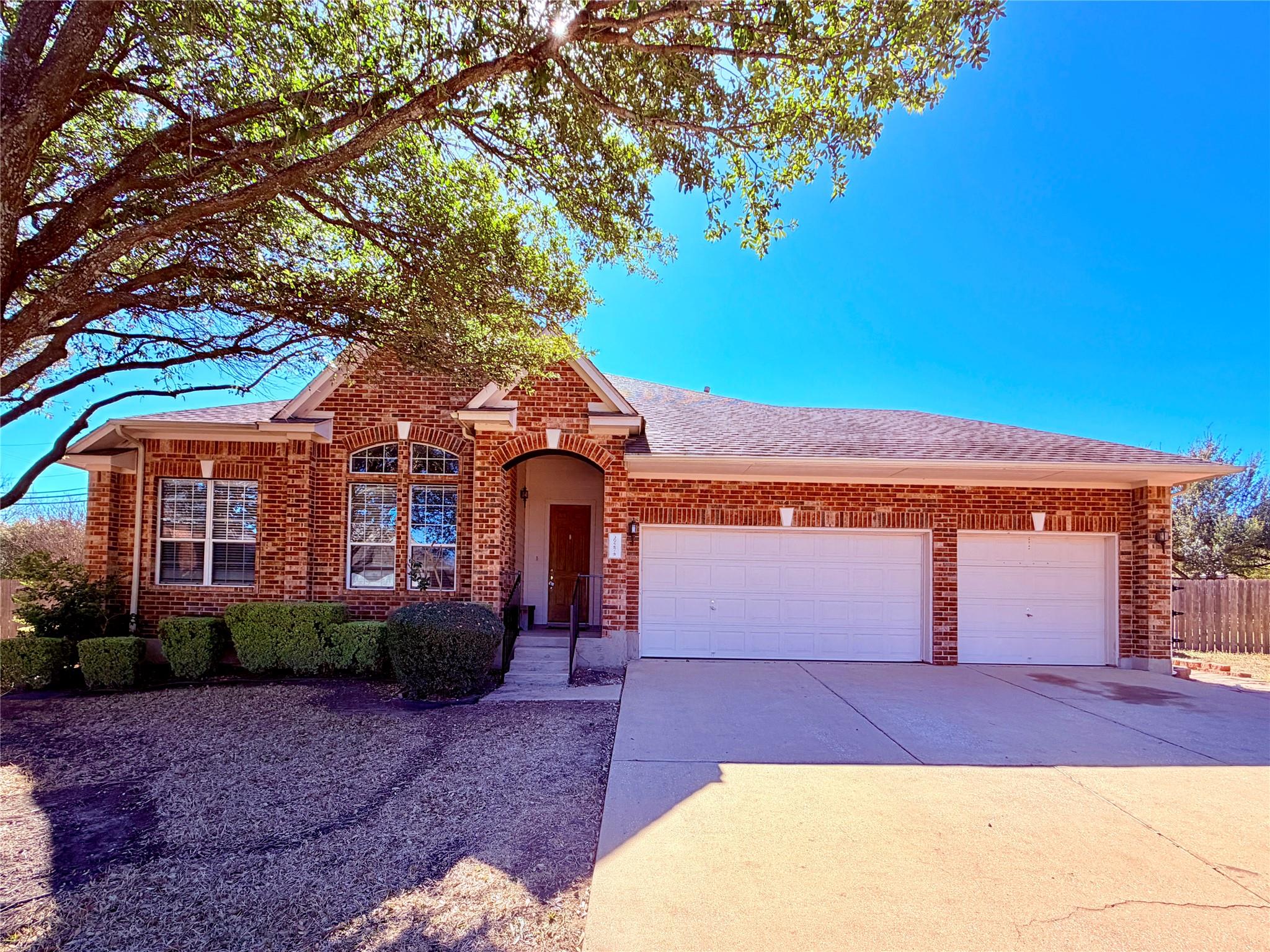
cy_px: 476
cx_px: 635
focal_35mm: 14
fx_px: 514
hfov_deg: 102.1
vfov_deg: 85.7
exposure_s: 1/770
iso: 32
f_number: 2.2
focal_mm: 2.22
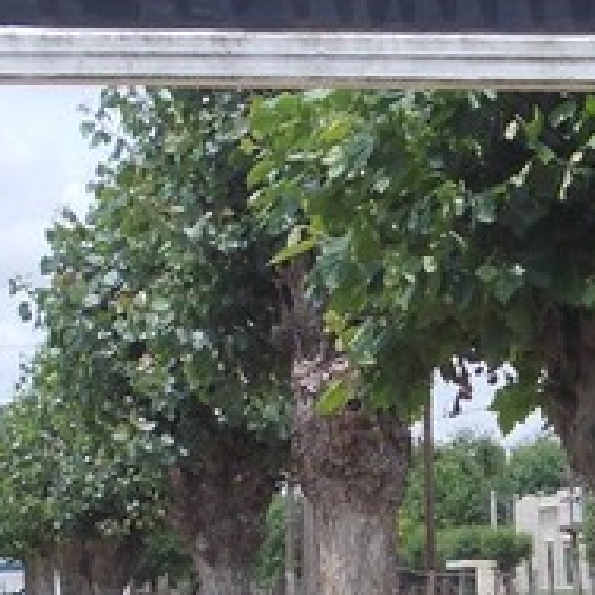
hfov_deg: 11.2
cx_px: 481
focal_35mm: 155
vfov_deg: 11.3
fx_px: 3014
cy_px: 399
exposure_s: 1/200
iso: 80
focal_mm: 6.1
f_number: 6.5
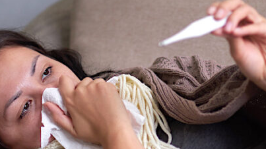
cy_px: 86
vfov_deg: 5.4
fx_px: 1579
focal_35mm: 224
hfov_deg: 9.6
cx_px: 147
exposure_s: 1/400
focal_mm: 56
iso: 200
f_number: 1.2
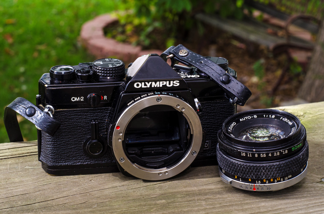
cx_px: 162
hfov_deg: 27.0
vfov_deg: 18.1
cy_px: 107
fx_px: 674
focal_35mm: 75
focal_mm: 50
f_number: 11
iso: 400
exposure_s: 1/60
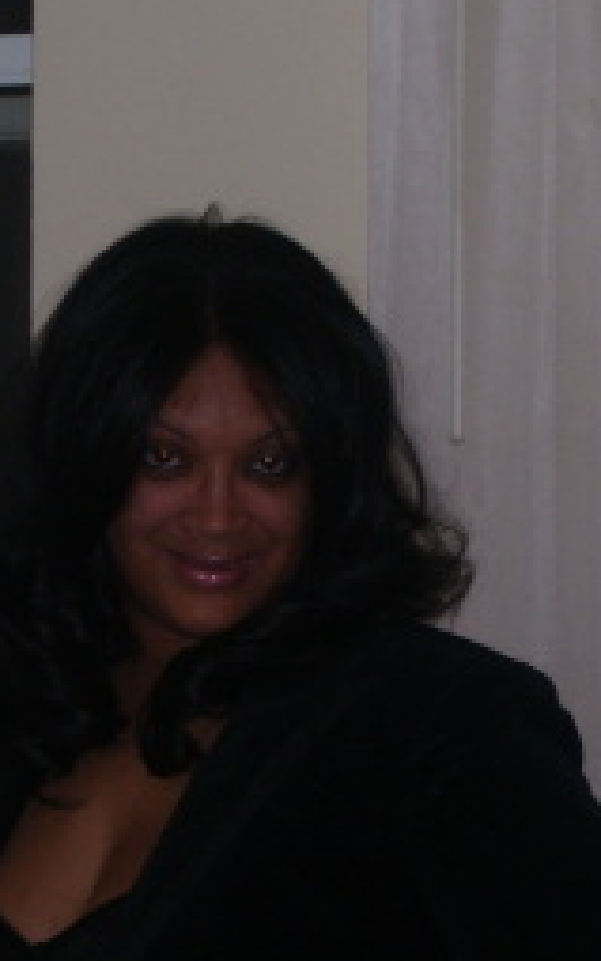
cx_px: 76
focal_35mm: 163
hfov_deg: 8.0
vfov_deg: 12.8
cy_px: 585
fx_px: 4267
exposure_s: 1/90
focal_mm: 14.3
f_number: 4.3
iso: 125
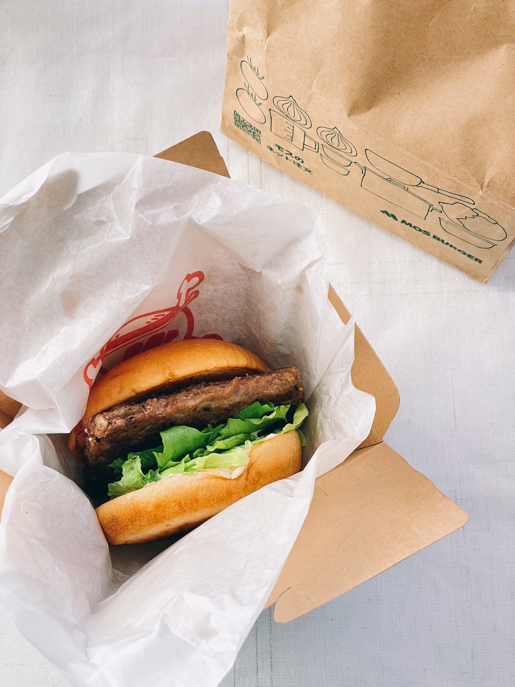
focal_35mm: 52
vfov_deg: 36.8
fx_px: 1032
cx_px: 258
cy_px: 344
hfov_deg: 28.0
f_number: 2
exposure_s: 1/99
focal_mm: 6
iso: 200
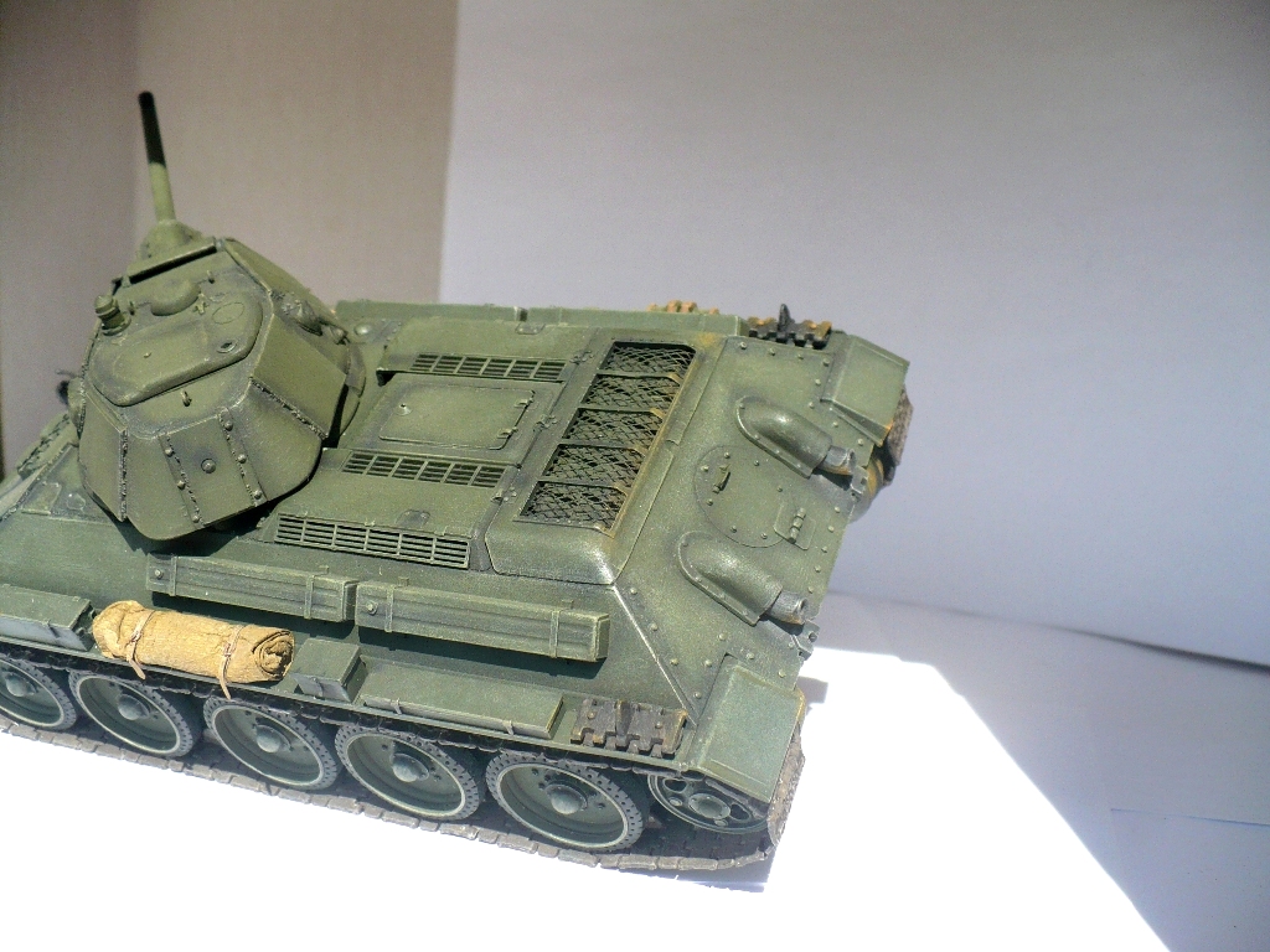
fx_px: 1357
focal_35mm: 37
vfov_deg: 38.7
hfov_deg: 50.1
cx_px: 635
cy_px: 476
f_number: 2.8
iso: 100
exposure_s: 1/1300
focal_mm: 6.1
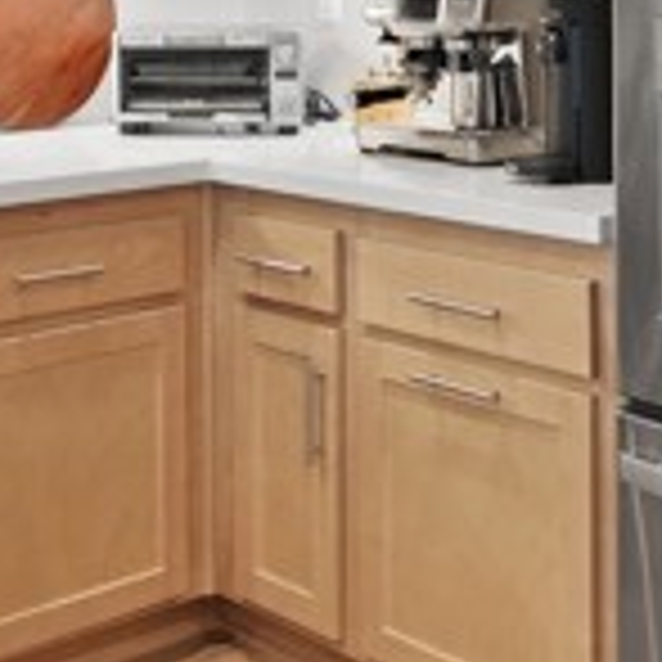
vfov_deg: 22.3
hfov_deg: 23.2
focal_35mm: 74
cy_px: -34
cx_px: 176
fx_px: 1601
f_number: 5.6
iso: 1250
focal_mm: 20
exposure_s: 1/15
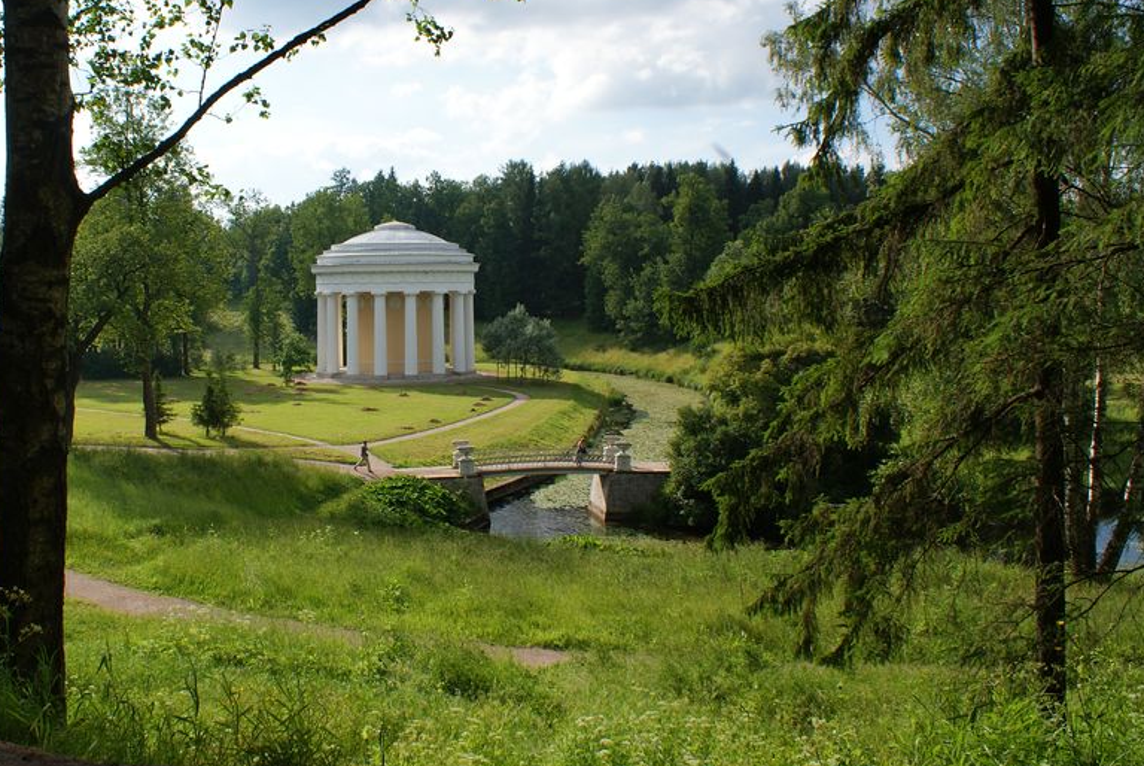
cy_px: 297
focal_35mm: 36
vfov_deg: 36.8
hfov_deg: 52.6
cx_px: 435
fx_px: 1145
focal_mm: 18
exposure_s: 1/160
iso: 100
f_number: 10
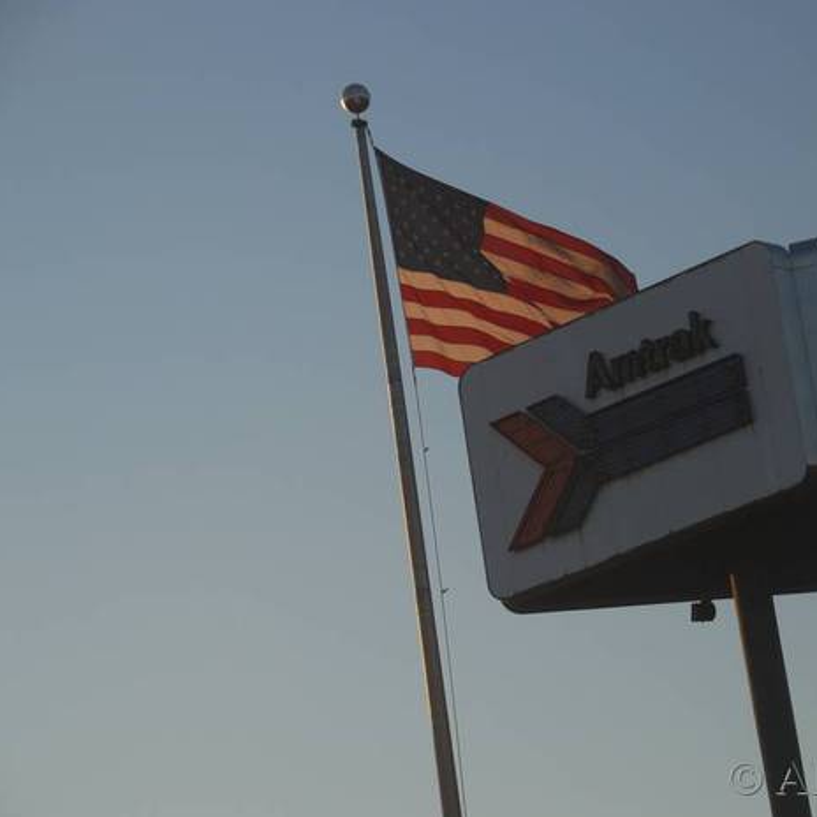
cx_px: 525
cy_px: 408
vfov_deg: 11.3
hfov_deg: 11.3
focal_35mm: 154
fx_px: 4112
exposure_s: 1/320
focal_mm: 80
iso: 220
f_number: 5.3
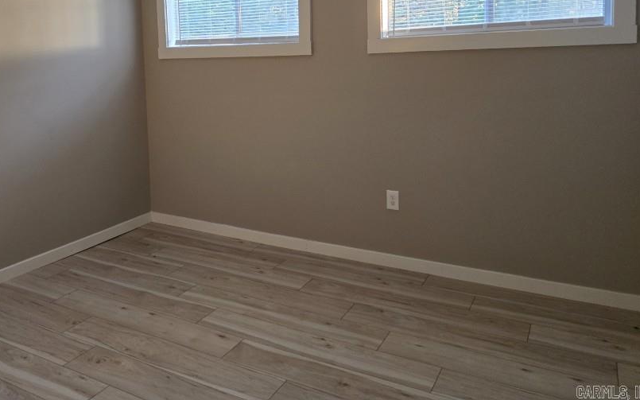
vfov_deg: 39.4
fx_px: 541
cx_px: 249
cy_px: 95
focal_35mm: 31
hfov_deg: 60.6
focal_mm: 6.3
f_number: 1.7
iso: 500
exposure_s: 1/120
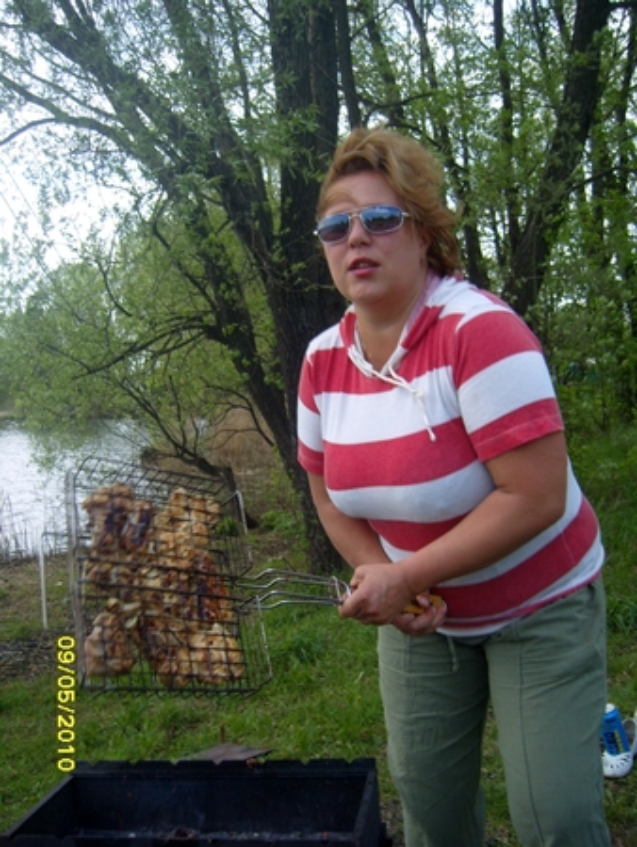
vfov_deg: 52.6
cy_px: 424
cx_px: 318
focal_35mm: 35
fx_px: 858
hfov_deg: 40.7
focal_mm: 7.4
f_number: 7.1
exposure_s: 1/60
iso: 80
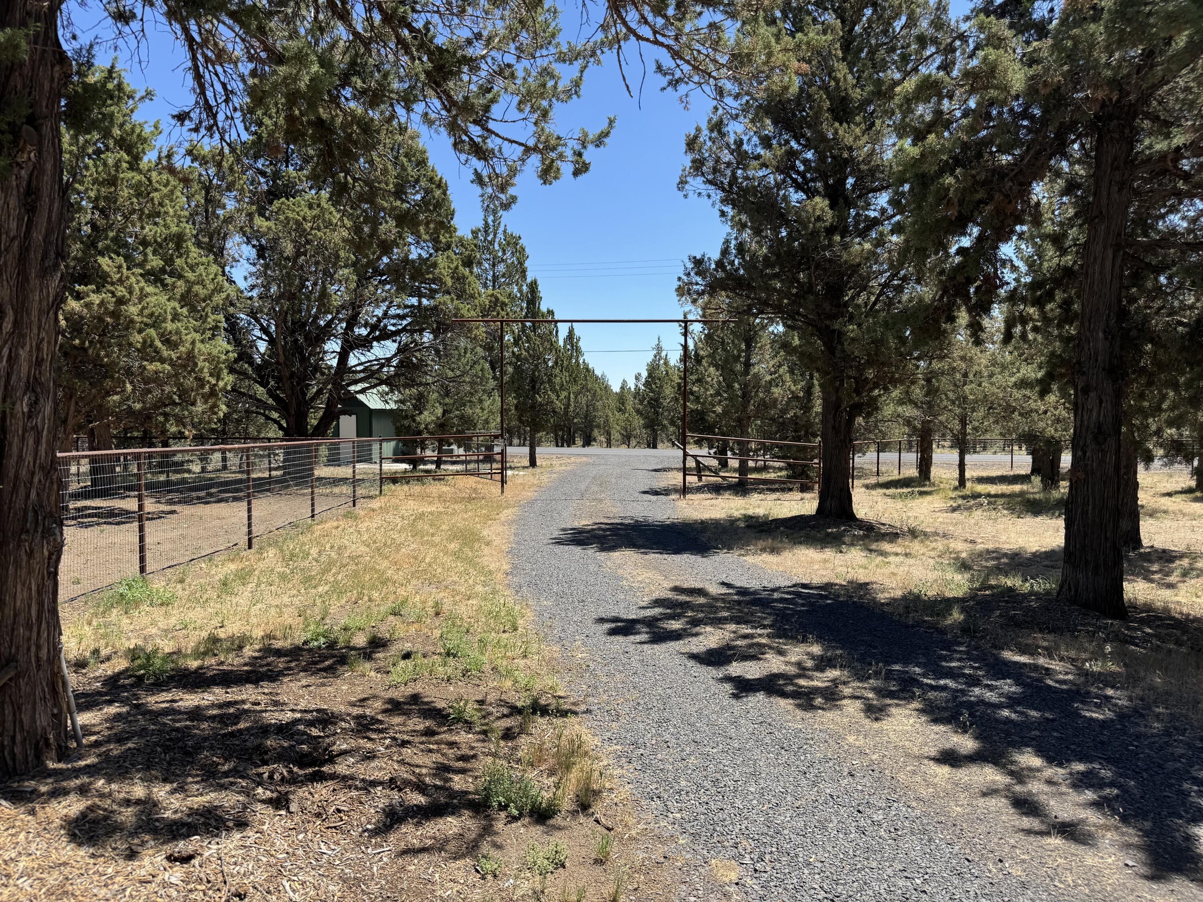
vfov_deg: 56.8
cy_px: 451
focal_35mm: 24
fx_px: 834
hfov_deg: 71.6
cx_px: 602
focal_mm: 6.76
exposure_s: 1/2506
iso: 80
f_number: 1.78
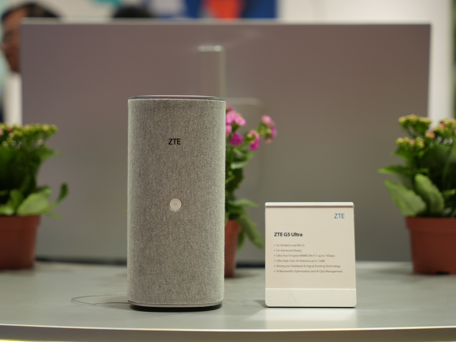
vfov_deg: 19.4
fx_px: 1001
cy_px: 171
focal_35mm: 76
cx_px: 210
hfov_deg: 25.7
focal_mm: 70
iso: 400
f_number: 2.8
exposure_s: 1/160
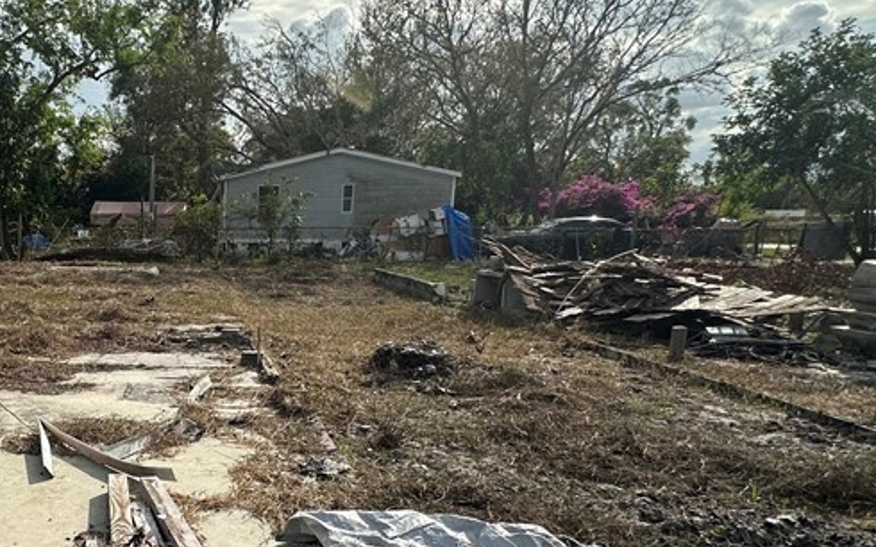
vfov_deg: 40.0
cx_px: 95
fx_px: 740
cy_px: 370
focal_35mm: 31
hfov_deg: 53.9
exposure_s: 1/1916
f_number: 2.2
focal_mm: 2.22
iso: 40
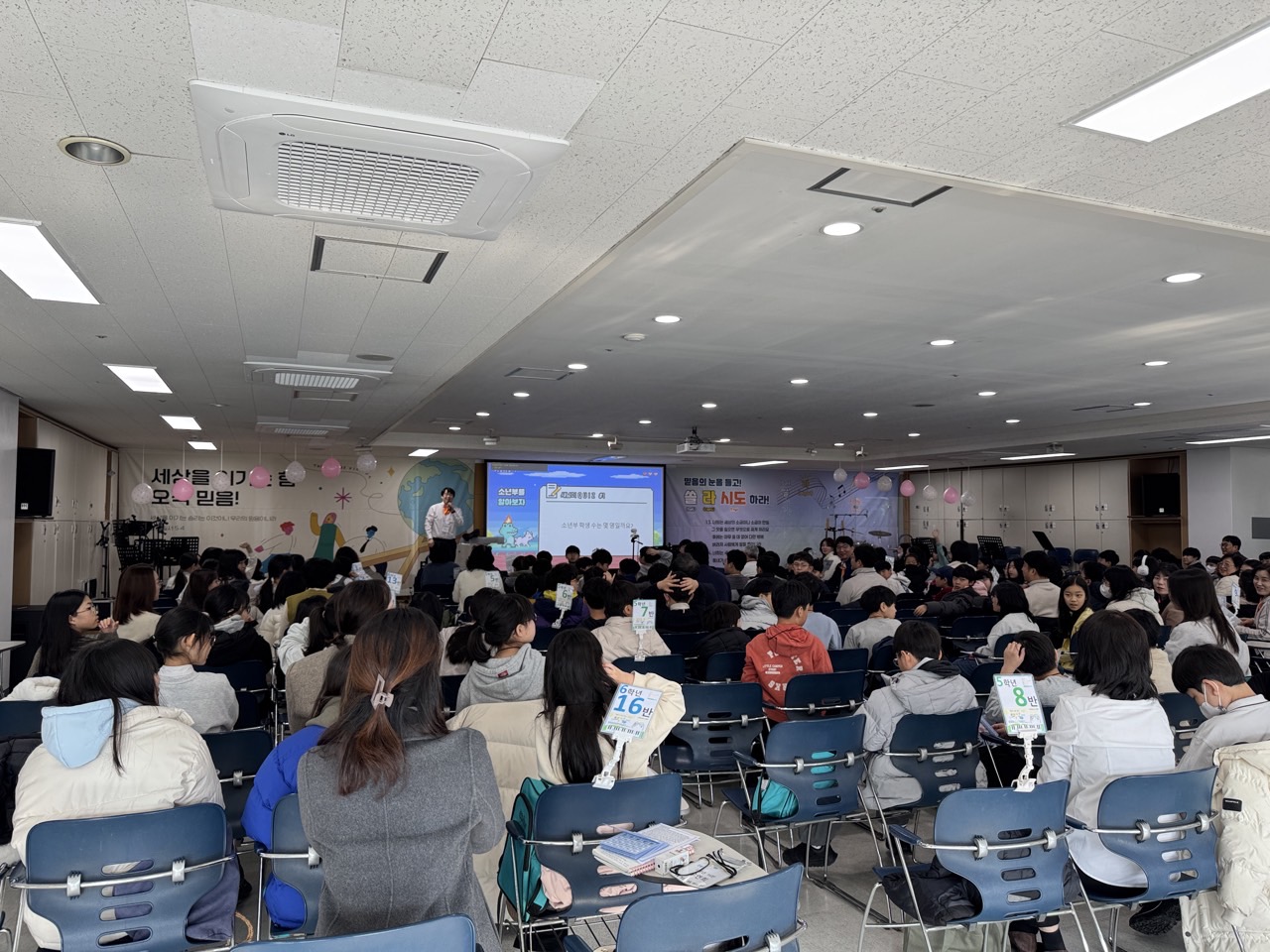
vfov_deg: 56.8
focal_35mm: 24
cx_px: 635
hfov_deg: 71.6
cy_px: 476
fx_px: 881
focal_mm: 6.76
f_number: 1.78
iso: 80
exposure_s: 1/120
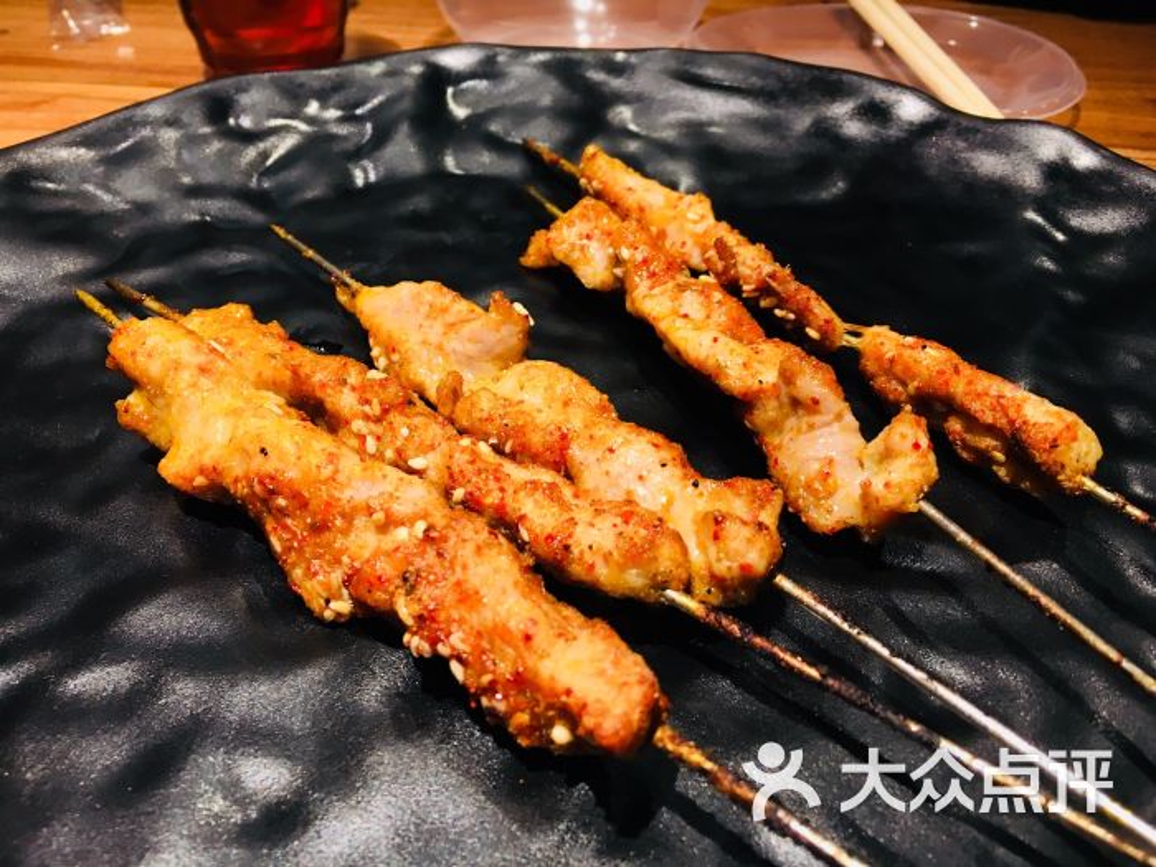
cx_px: 578
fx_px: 968
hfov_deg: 61.7
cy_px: 434
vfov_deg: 48.2
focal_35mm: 29
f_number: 2.2
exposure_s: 1/33
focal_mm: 4.15
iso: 64
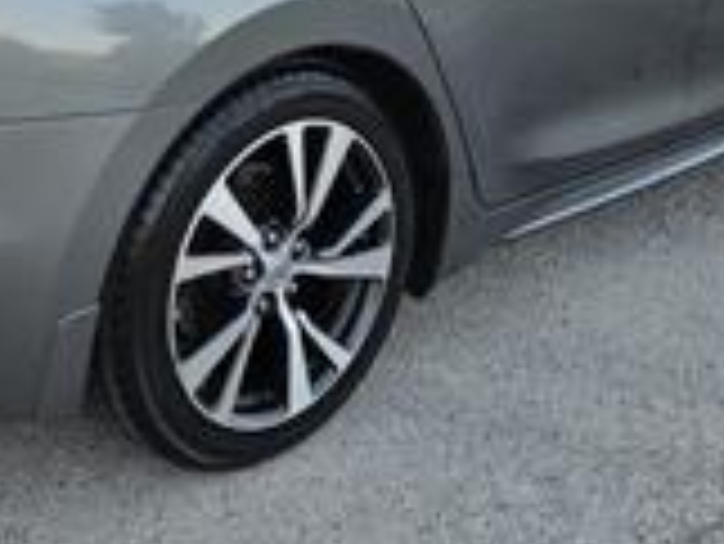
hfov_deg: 26.9
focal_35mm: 72
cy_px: 103
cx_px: 256
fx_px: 1507
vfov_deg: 20.2
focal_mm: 6.3
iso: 25
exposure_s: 1/359
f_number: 1.7
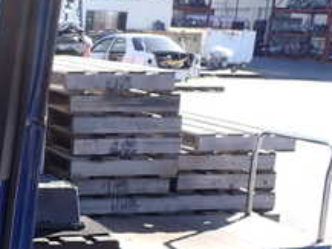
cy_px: 200
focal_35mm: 83
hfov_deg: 21.6
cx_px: -84
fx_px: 796
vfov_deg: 17.6
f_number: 3.2
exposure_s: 1/250
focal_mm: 5.4
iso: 100
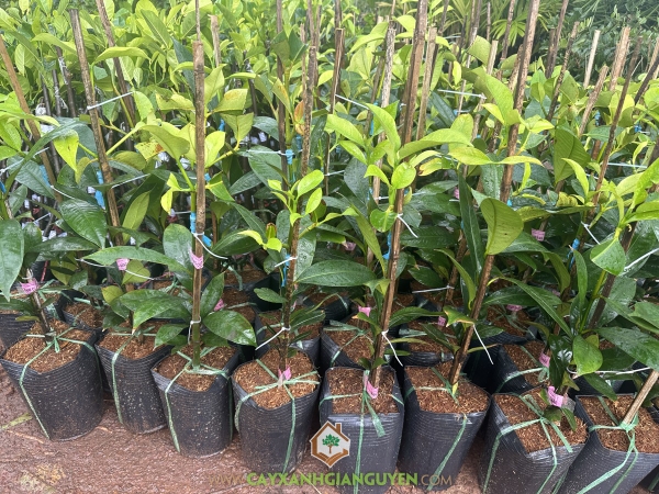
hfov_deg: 71.6
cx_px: 330
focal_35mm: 24
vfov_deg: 56.8
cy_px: 247
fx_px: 457
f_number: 1.78
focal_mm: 6.86
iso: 64
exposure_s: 1/166
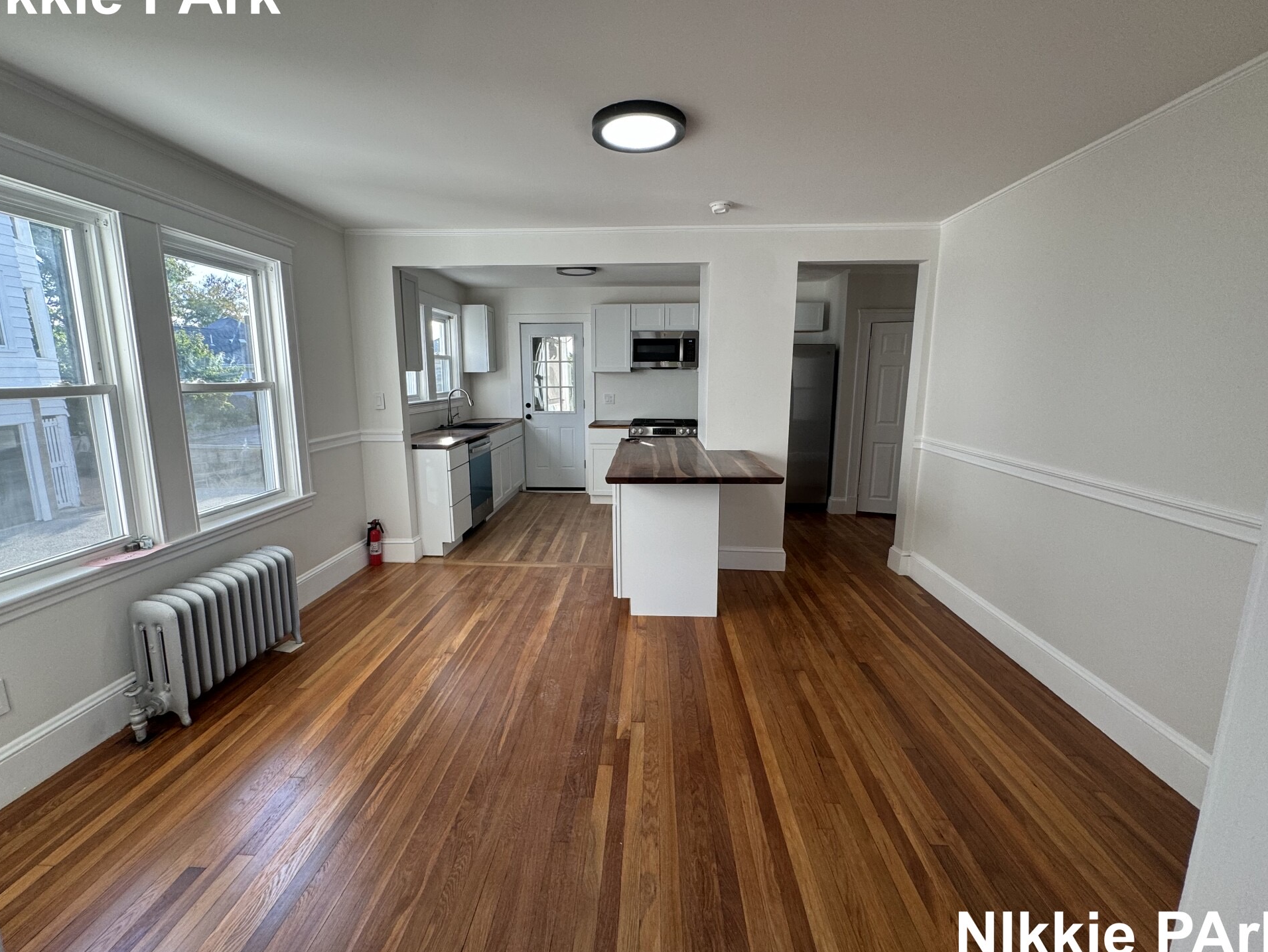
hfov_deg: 98.1
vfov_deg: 81.8
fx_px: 550
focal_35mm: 15
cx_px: 618
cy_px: 467
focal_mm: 2.22
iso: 80
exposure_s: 1/120
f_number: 2.2
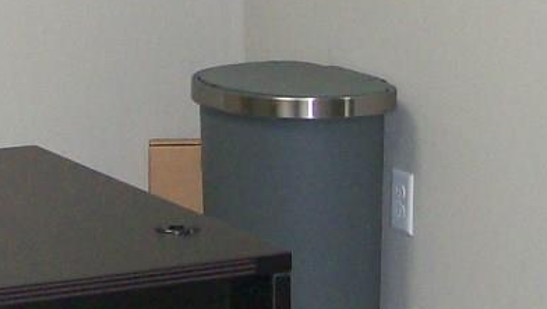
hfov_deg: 13.3
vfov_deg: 7.5
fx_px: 2322
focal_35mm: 160
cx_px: 82
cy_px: -164
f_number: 2.7
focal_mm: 6
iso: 140
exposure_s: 1/64
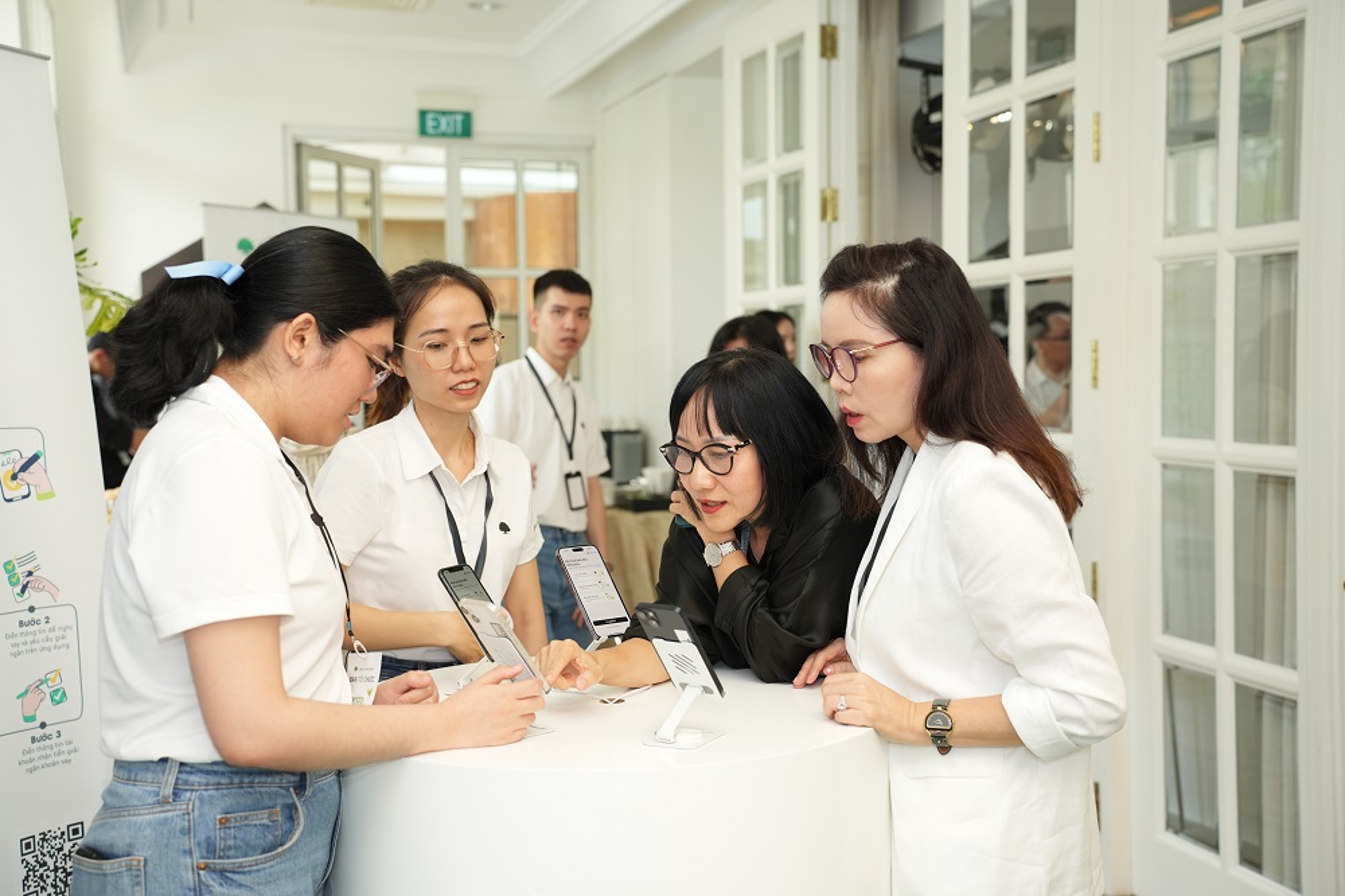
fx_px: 1606
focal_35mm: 43
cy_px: 448
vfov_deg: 31.2
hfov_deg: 45.4
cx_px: 672
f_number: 3.5
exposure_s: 1/160
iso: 500
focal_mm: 43
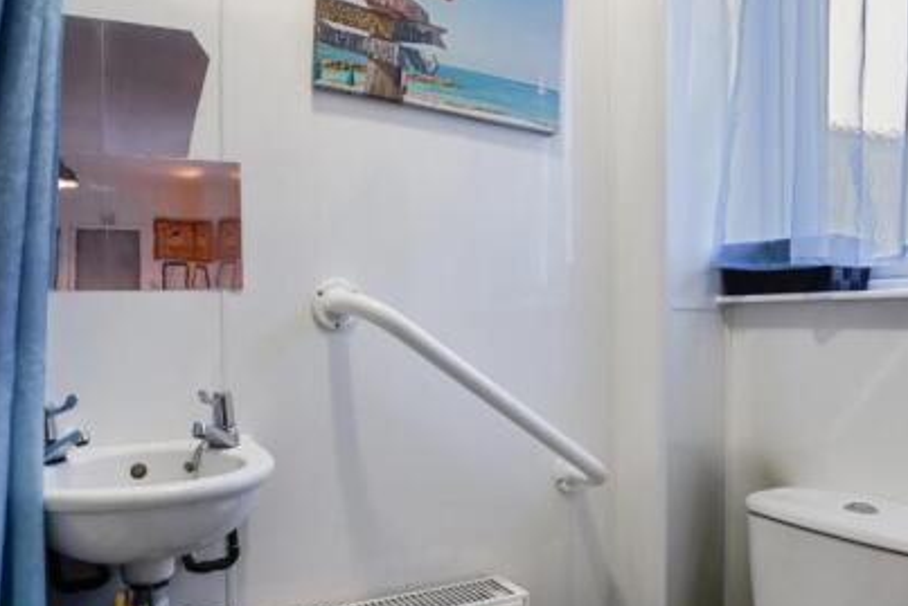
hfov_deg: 69.0
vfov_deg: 49.5
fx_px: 656
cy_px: 335
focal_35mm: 26
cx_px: 384
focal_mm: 16
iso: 2000
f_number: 5.6
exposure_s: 1/50
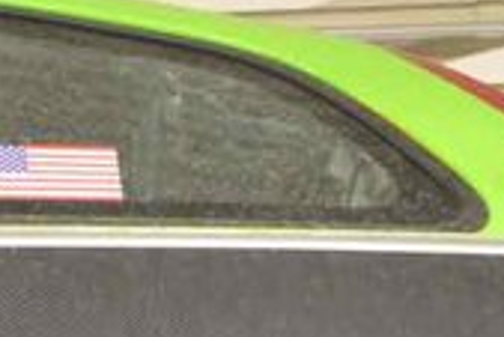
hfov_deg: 14.4
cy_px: 837
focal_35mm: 142
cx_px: 167
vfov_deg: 8.7
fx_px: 1990
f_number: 5.6
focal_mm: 20
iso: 3200
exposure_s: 1/50
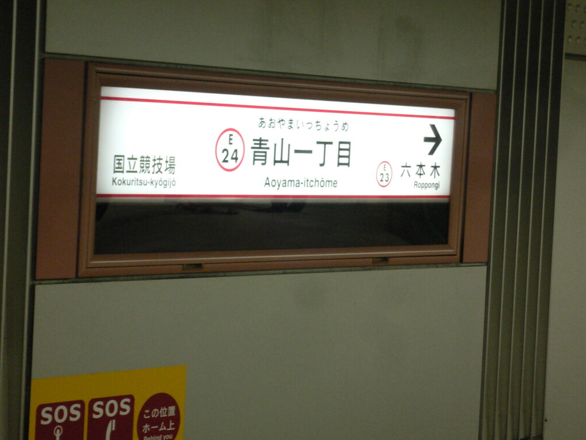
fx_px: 1795
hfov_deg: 18.5
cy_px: 221
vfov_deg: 14.0
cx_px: 294
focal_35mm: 106
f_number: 5
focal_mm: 17.4
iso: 200
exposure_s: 1/15
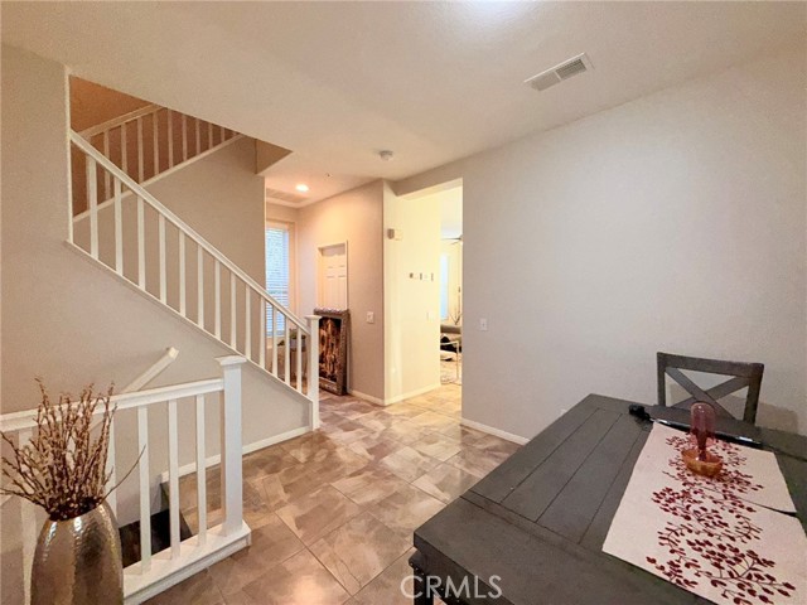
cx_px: 404
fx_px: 326
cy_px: 302
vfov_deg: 85.7
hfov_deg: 102.1
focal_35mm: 14
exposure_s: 1/120
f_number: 2.2
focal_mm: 2.22
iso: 100
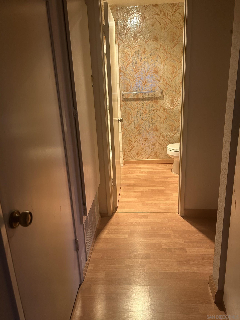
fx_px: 240
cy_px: 160
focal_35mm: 26
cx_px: 120
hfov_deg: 53.1
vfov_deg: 67.3
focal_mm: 5.7
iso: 160
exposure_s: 1/60
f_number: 1.5
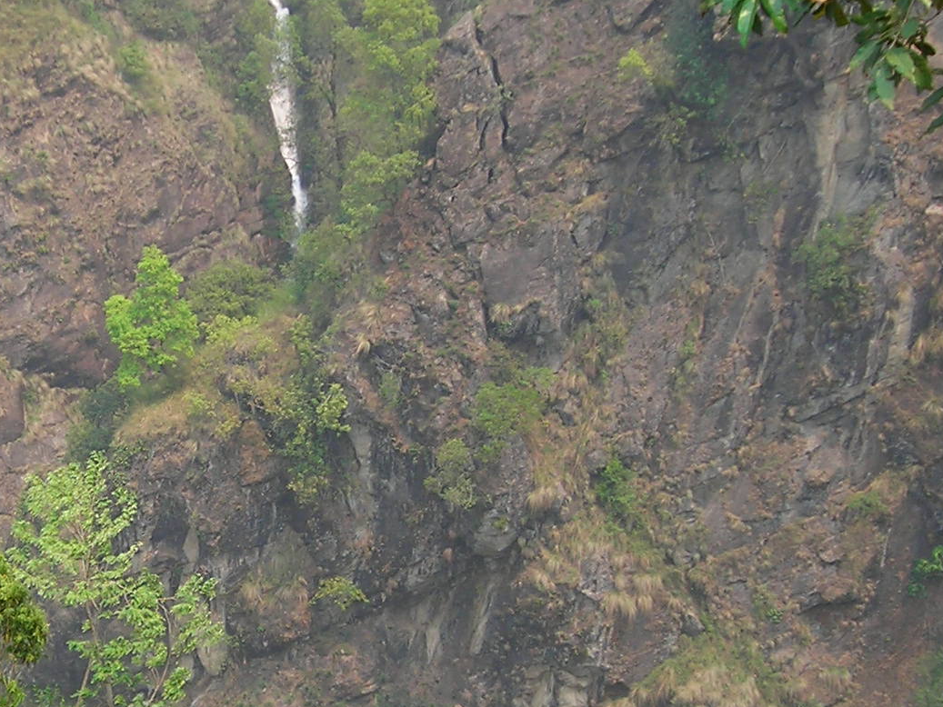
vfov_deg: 15.5
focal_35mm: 95
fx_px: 2588
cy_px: 503
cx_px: 196
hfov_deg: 20.4
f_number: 3.2
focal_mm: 6.3
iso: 50
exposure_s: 1/210
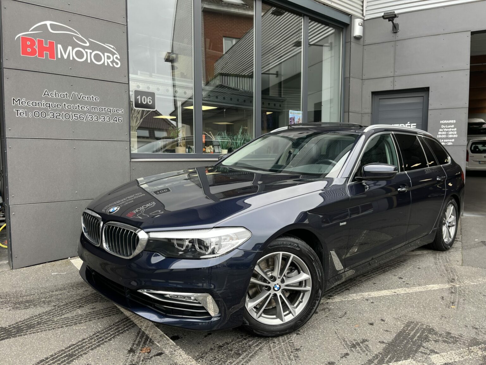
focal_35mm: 26
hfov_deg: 67.3
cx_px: 243
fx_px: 365
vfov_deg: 53.1
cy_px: 182
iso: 40
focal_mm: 5.1
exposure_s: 1/125
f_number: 1.6
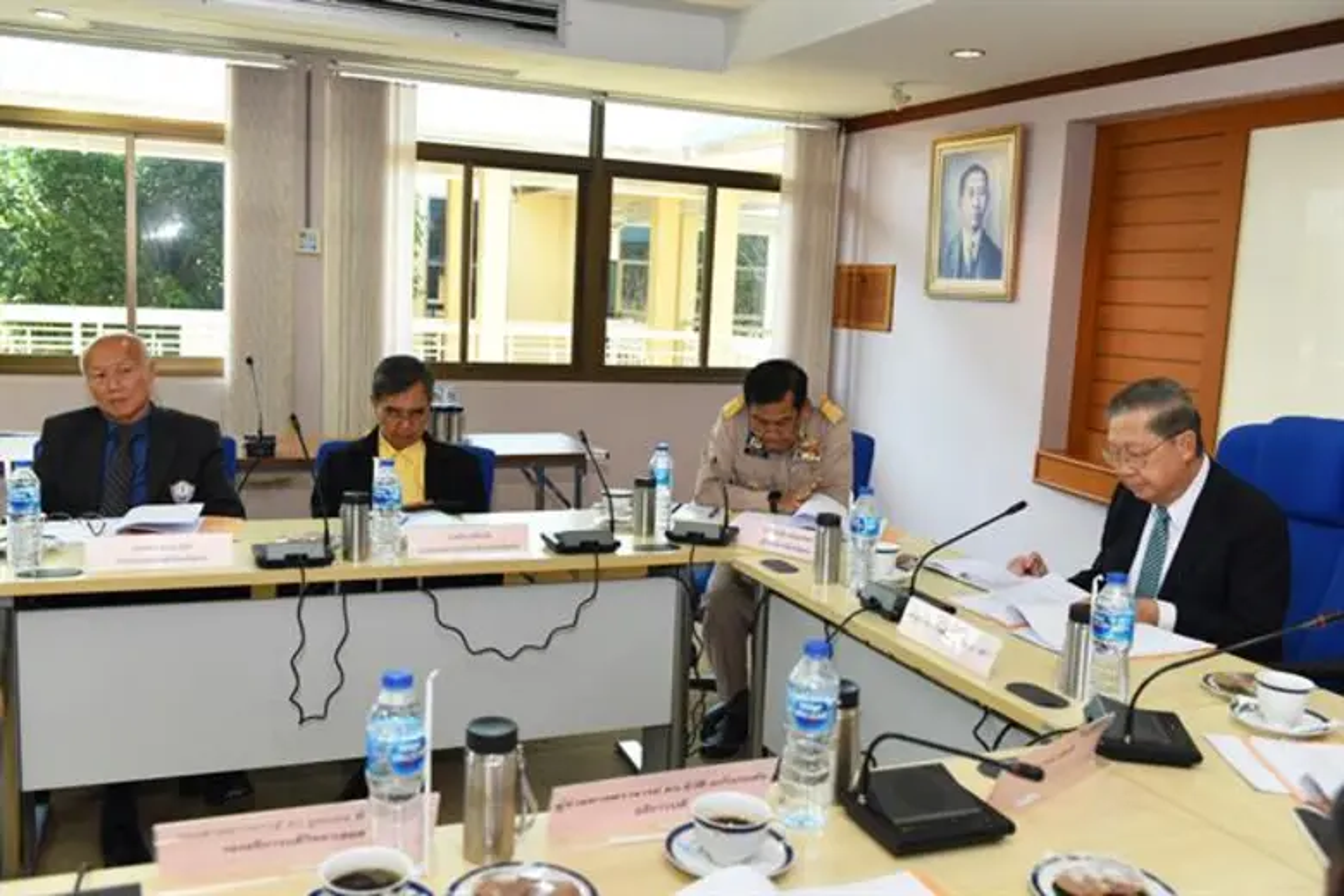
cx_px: 672
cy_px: 448
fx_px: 1195
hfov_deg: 58.7
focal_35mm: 32
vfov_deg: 41.1
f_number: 4
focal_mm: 32
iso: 800
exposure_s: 1/60
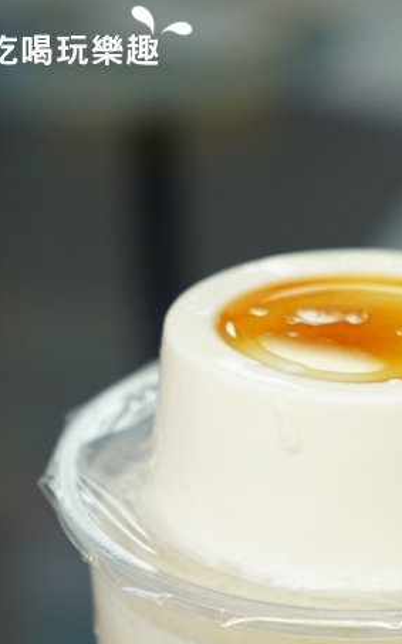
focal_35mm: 126
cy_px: 375
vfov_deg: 16.6
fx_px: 2209
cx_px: 361
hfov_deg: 10.3
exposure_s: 1/80
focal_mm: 70
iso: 250
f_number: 5.6
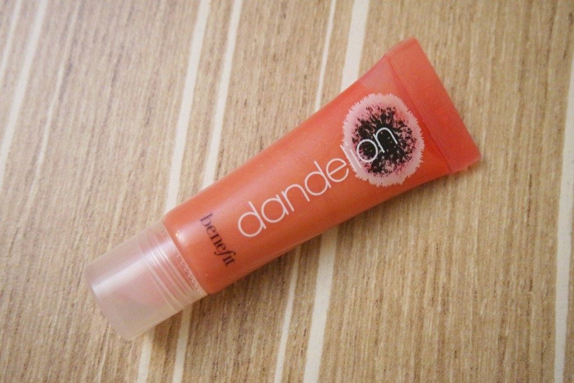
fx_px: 638
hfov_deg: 48.5
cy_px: 192
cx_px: 287
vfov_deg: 33.4
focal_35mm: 40
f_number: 4
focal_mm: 15
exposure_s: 1/40
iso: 3200
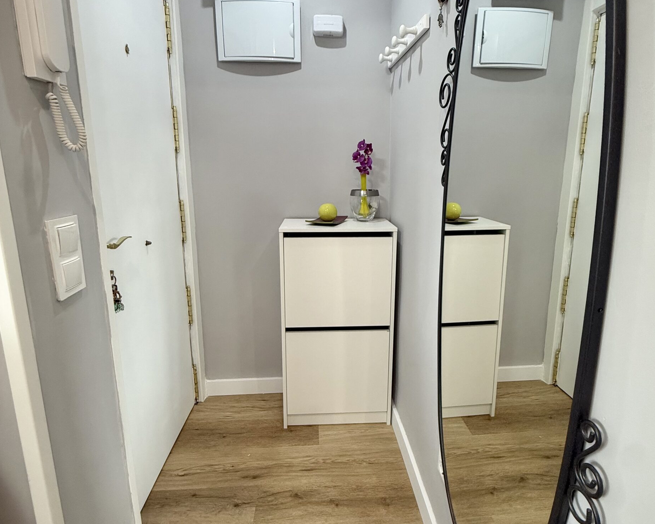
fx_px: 368
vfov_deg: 70.7
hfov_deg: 83.2
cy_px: 235
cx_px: 340
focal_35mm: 19
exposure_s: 1/99
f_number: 2.2
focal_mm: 2.22
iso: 200
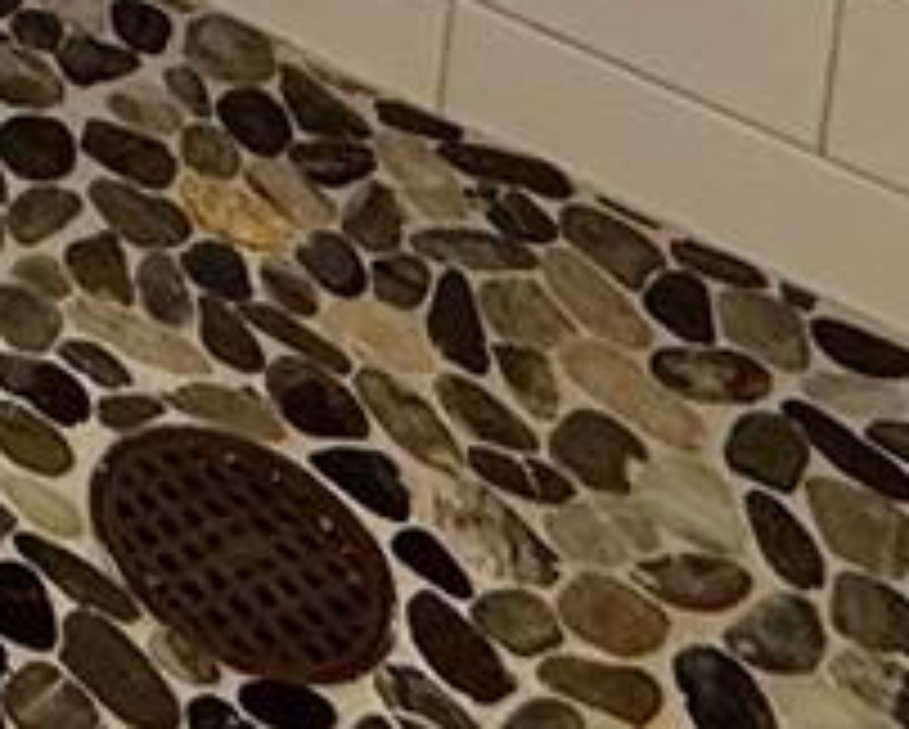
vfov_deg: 9.6
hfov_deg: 13.1
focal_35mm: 108
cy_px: -1678
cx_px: -1314
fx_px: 2908
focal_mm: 2.22
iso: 64
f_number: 2.2
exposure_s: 1/120
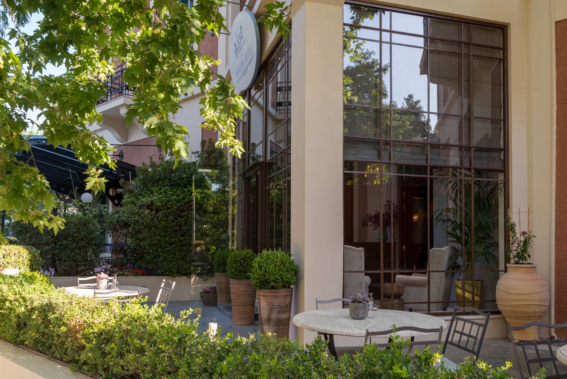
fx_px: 504
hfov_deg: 58.7
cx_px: 284
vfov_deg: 41.1
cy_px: 190
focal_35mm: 32
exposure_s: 1/25
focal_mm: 32
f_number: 9
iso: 100
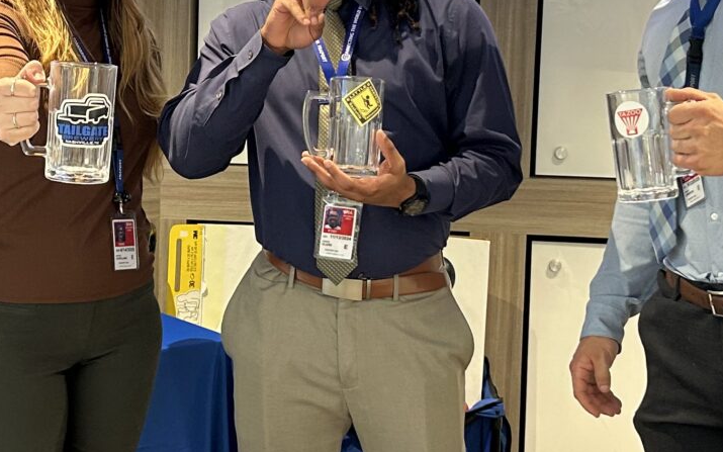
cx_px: 334
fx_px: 1458
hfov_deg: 27.8
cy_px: 166
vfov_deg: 17.6
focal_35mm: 74
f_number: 1.5
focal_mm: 5.7
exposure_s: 1/80
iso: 125
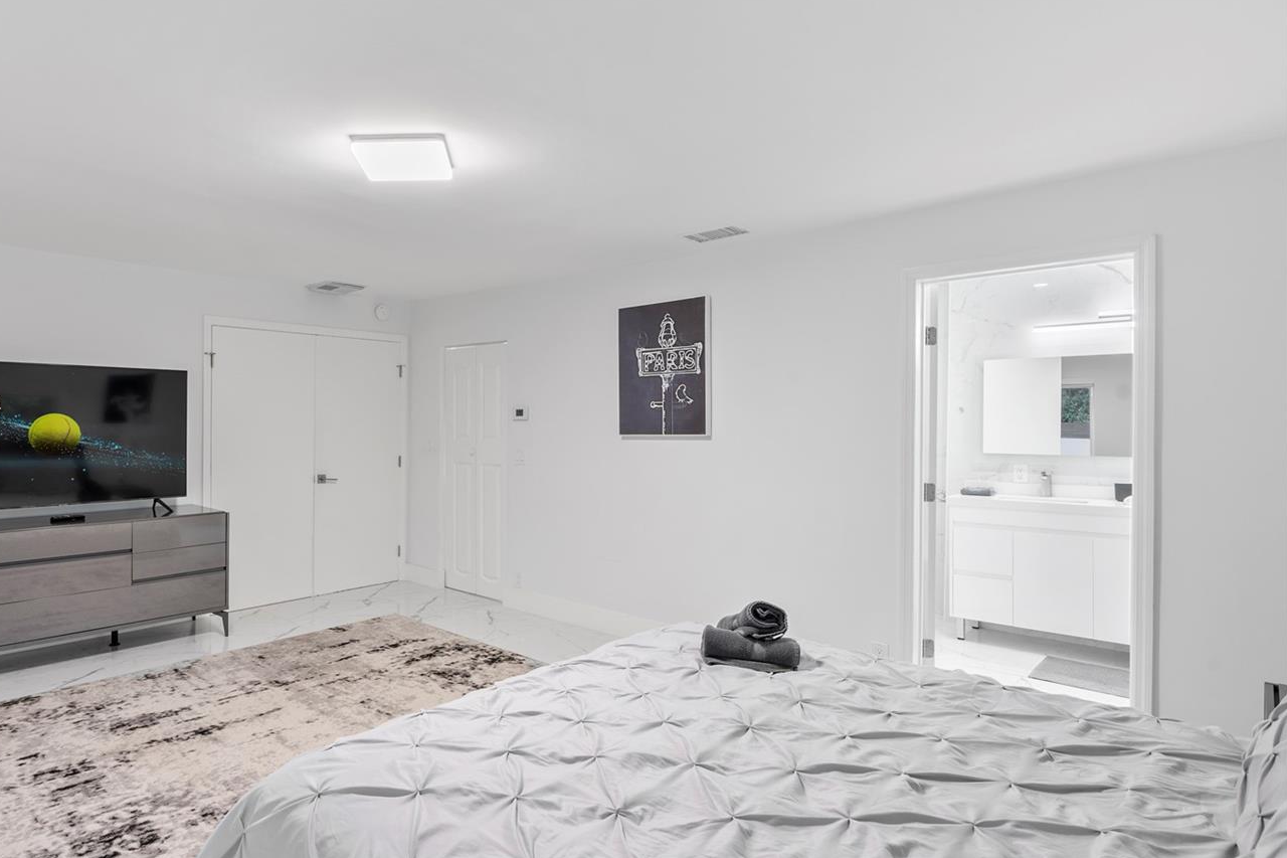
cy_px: 408
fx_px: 715
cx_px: 485
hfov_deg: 82.4
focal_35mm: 20
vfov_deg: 61.9
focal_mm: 16
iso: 100
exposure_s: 2
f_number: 9
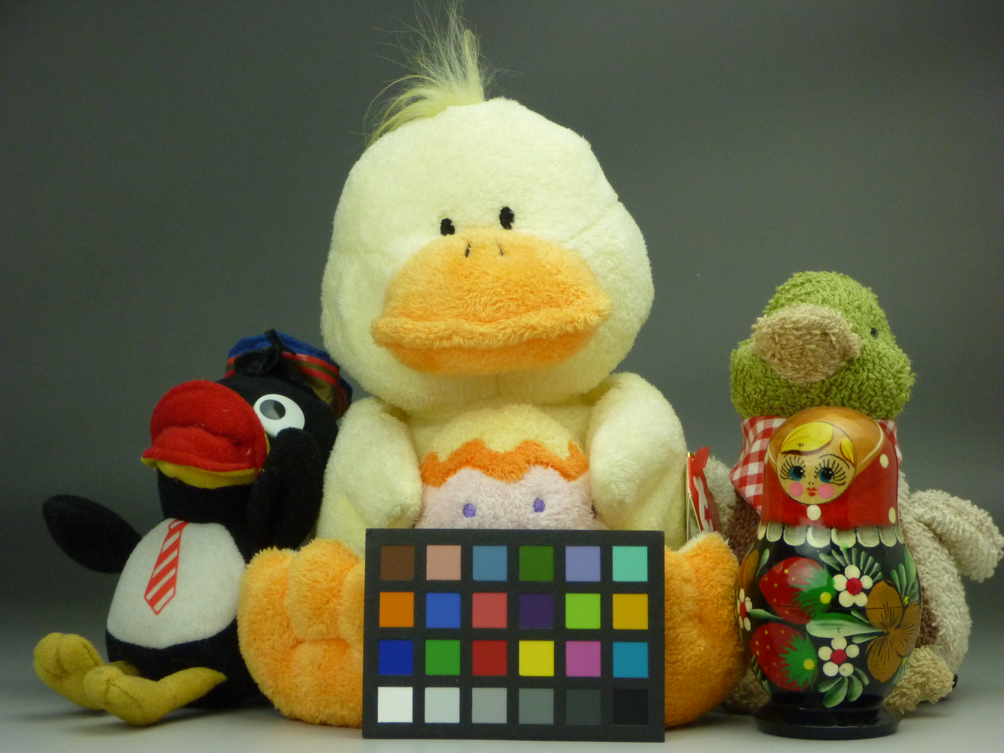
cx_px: 502
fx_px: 2320
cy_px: 376
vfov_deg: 18.4
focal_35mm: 80
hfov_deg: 24.4
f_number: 5.6
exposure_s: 1/160
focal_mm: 14.3
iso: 400
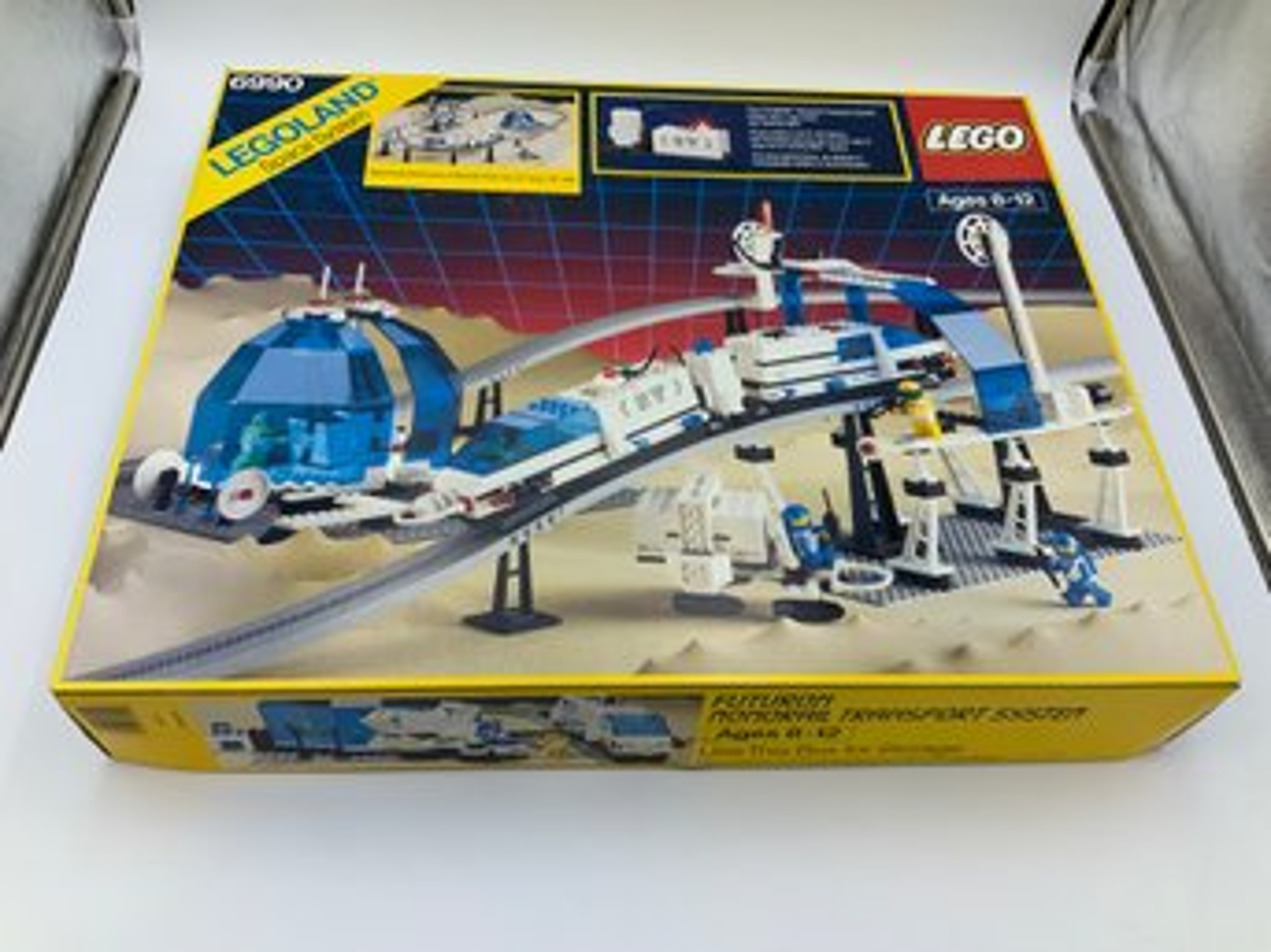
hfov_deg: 61.7
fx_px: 1064
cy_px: 476
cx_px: 636
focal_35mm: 29
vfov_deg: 48.2
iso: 16
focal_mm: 3
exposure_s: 1/346
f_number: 1.8
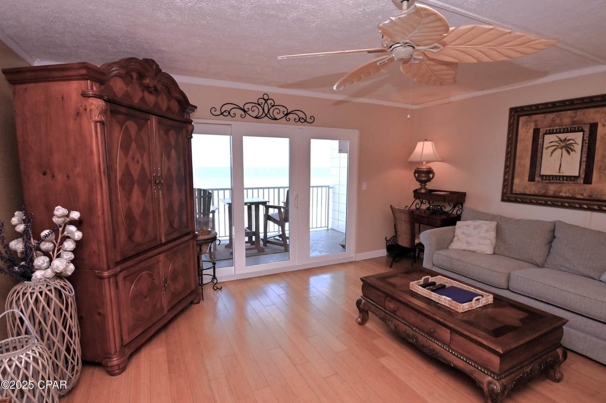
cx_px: 303
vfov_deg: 70.4
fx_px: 286
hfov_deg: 93.3
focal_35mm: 17
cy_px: 202
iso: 200
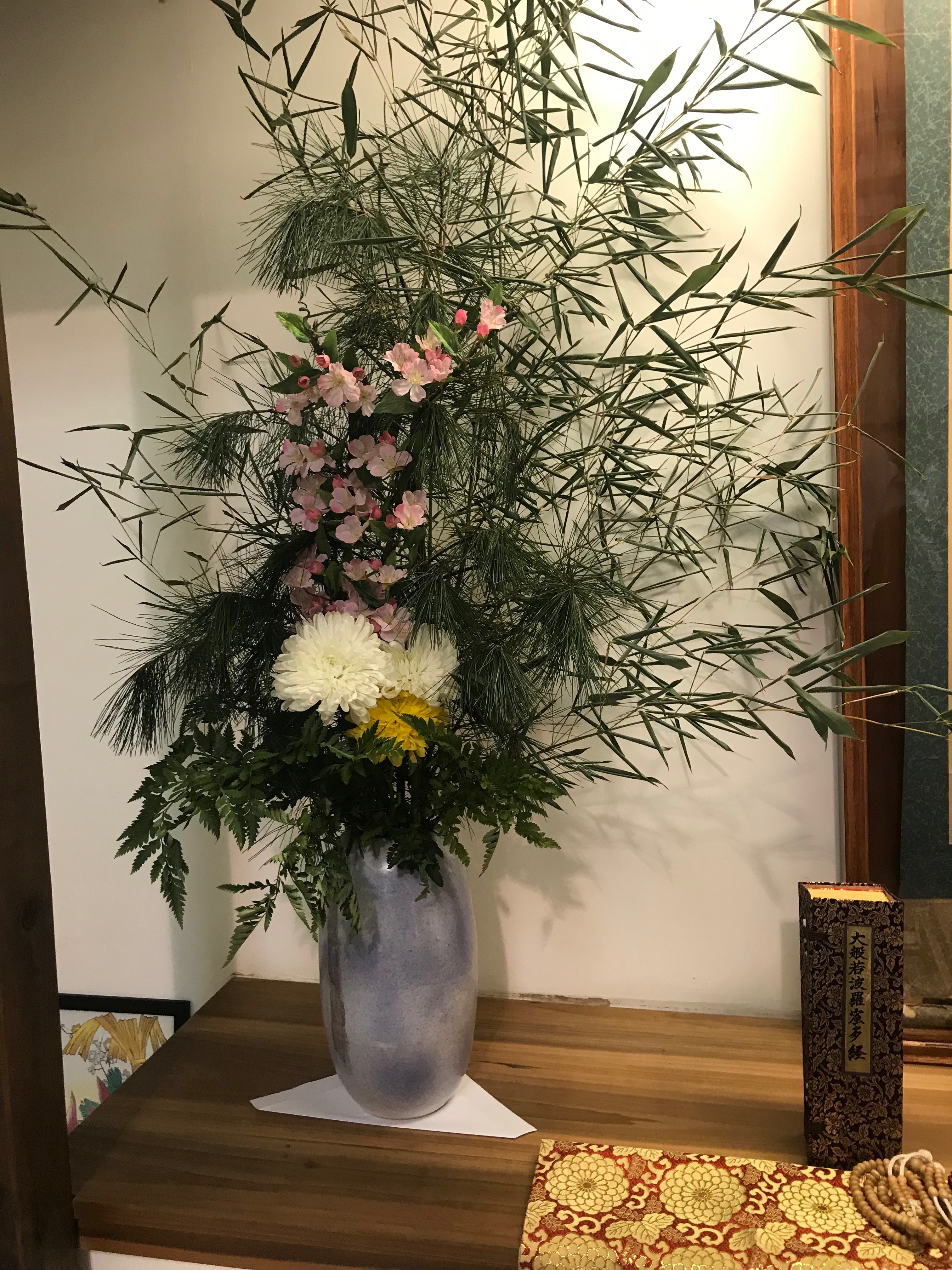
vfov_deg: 63.4
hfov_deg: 49.7
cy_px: 635
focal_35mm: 28
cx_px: 476
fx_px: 1027
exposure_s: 1/24
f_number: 1.8
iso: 40
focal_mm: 3.99
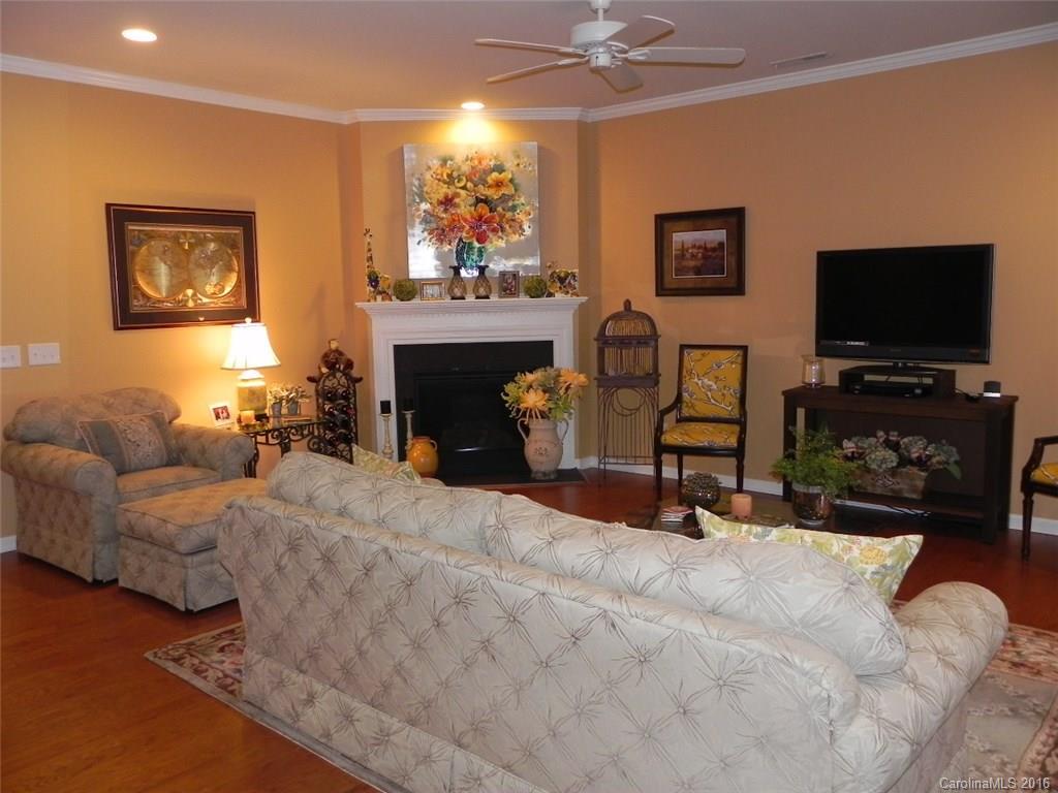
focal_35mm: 29
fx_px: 886
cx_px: 529
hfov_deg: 61.7
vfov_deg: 48.2
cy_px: 396
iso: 200
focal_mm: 5.2
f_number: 2.8
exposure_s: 1/30
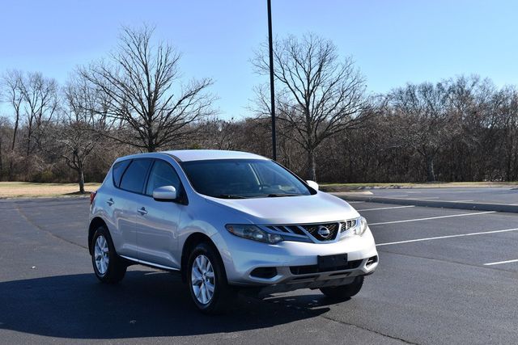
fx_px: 820
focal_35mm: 57
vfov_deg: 23.8
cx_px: 259
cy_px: 172
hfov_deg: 35.0
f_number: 9
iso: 100
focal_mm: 38
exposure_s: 1/320
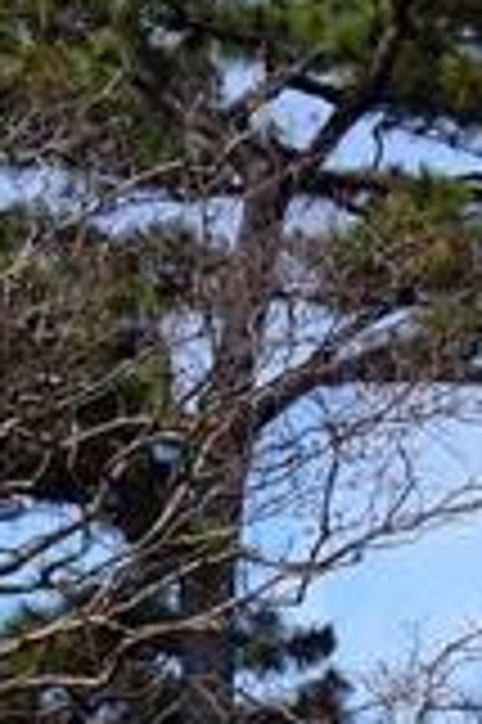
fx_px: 6199
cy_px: 1695
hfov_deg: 4.4
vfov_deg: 6.4
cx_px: 1126
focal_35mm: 308
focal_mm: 62
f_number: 11
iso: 400
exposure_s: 1/500
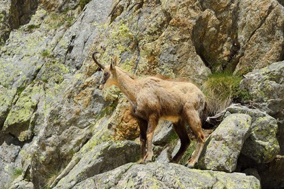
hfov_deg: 12.1
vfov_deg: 8.1
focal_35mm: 170
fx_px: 1341
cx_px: 142
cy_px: 94
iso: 400
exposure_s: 1/800
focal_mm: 170
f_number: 9
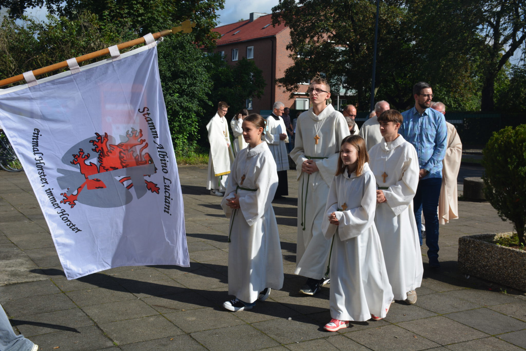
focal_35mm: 45
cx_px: 263
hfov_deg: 43.6
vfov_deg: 29.9
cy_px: 176
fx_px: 657
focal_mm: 30
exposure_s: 1/250
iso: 100
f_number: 8
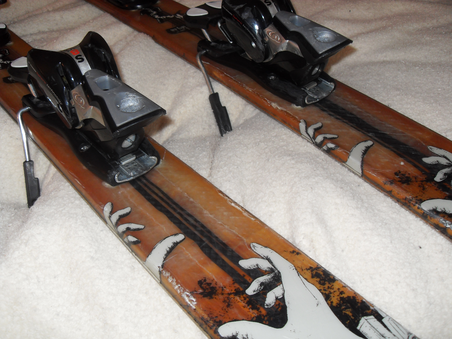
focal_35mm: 34
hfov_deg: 54.0
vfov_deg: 41.8
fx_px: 444
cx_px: 226
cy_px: 170
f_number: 2.8
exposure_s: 1/45
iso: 100
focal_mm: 6.3
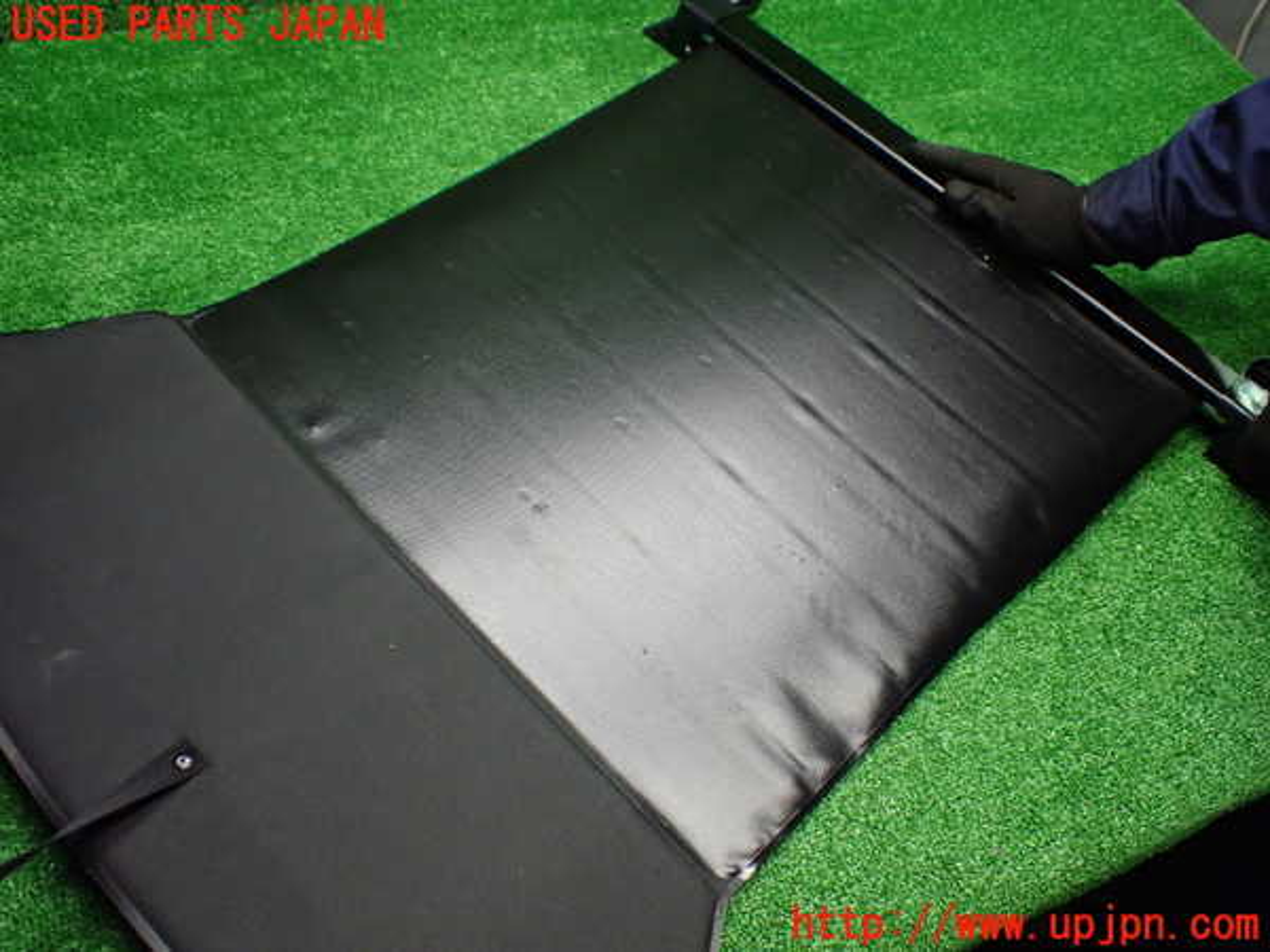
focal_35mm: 30
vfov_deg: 46.8
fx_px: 1101
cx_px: 635
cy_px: 476
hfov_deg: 60.0
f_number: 2.3
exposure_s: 1/125
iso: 640
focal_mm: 5.4
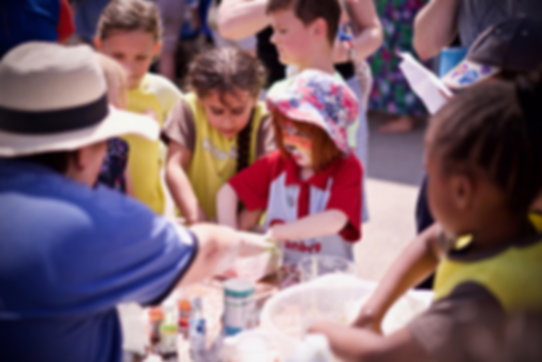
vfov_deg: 24.6
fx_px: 828
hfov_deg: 36.2
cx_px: 271
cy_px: 181
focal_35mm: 55
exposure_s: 1/2500
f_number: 2
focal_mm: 55
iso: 100
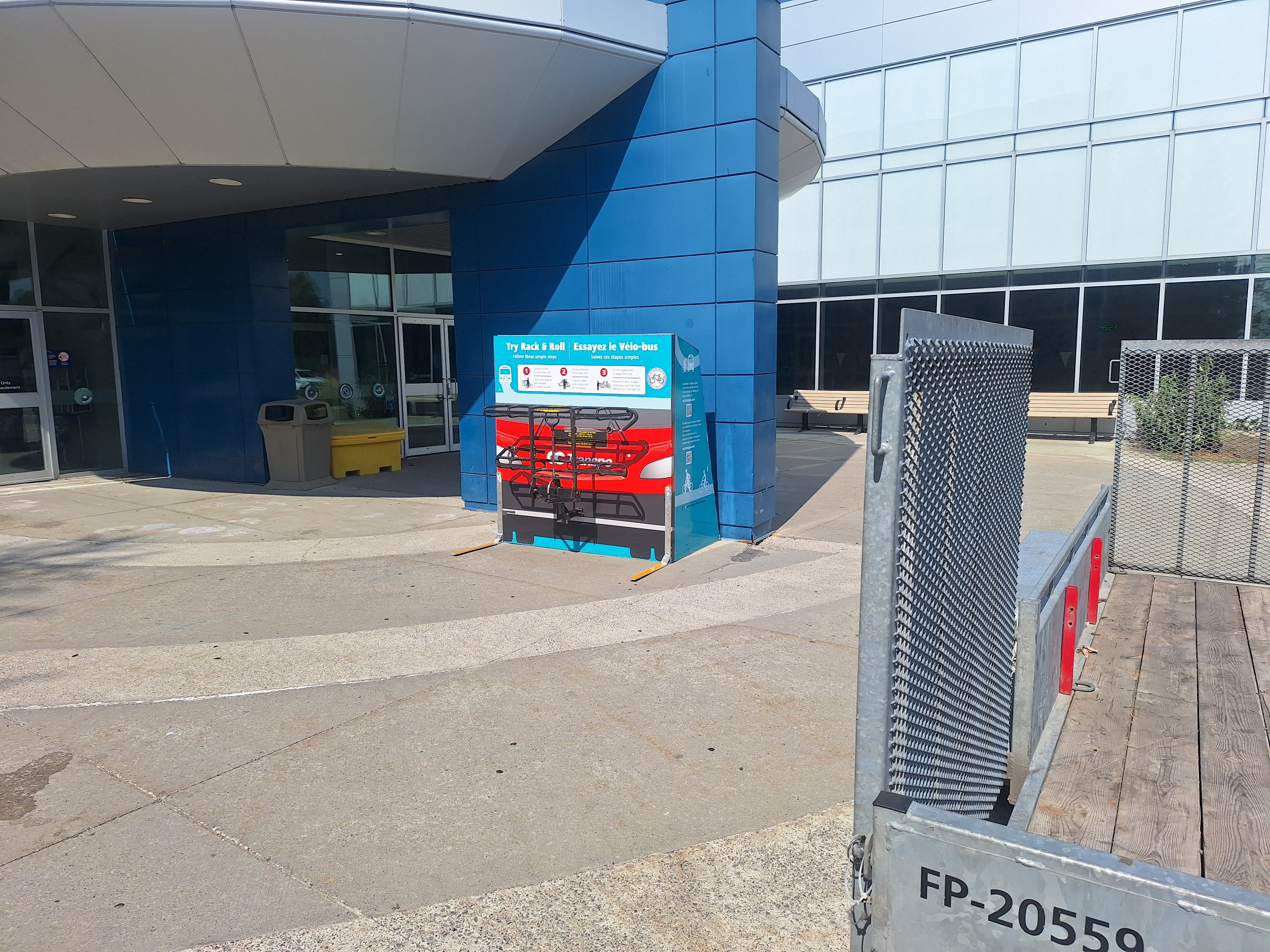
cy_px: 476
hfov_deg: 73.9
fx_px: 844
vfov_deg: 58.9
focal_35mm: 23
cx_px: 635
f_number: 1.8
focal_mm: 5.54
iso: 40
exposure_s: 1/4065
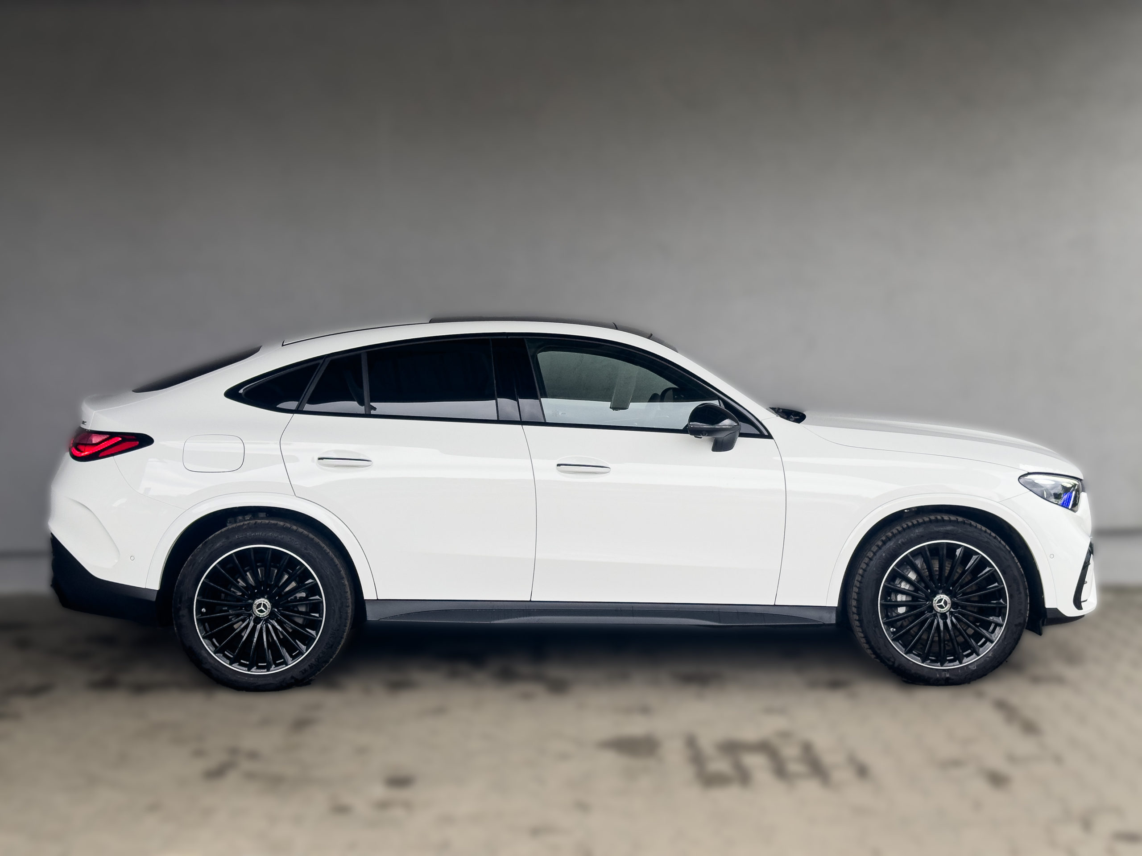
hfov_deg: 39.7
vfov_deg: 30.3
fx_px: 1584
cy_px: 428
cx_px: 571
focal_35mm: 48
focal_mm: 6.86
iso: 64
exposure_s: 1/600
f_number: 1.8
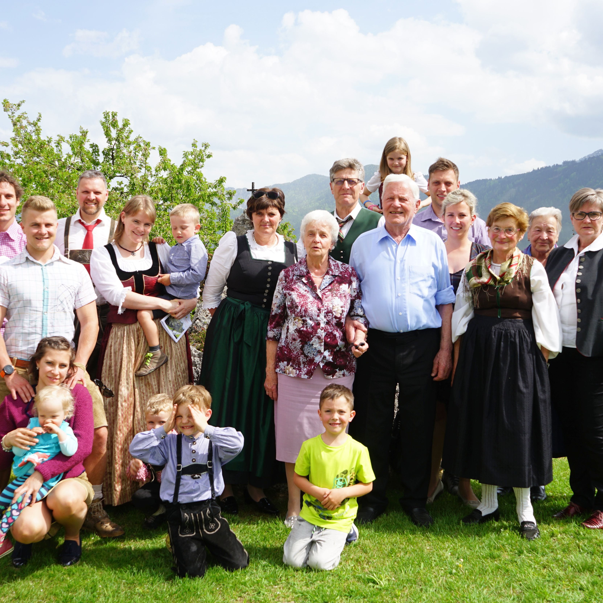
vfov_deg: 39.2
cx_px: 280
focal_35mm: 43
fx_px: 847
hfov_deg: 39.1
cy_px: 288
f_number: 10
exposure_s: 1/125
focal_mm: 28
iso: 100
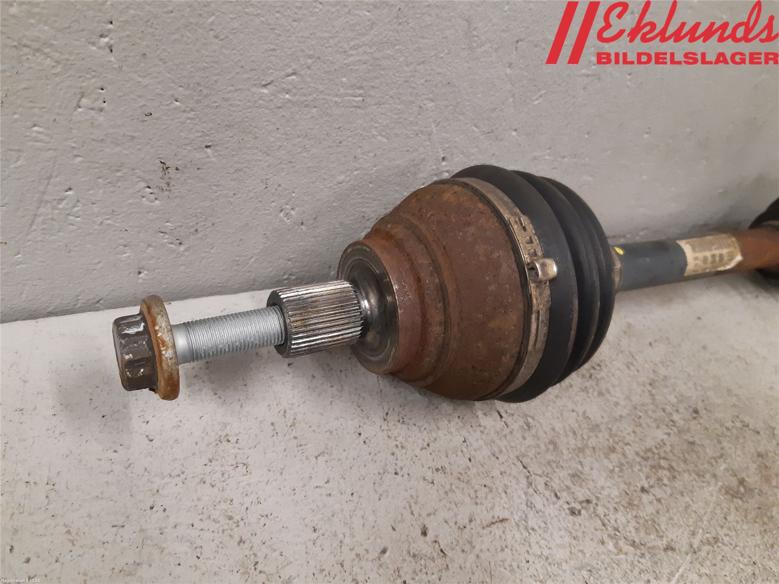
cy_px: 292
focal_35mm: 26
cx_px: 390
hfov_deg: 67.3
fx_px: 585
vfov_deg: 53.1
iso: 250
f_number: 1.7
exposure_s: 1/60
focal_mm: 3.93
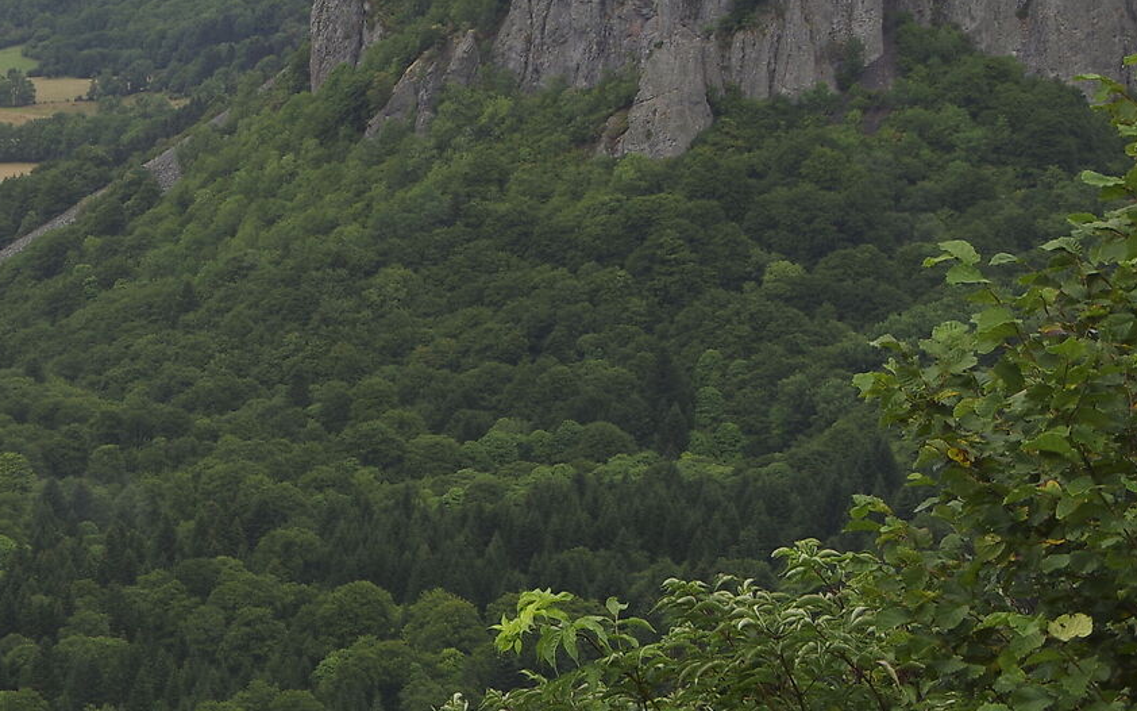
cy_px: 278
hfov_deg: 16.3
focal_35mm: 122
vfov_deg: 10.7
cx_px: -281
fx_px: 3780
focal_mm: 28
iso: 100
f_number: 7.1
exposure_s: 1/40
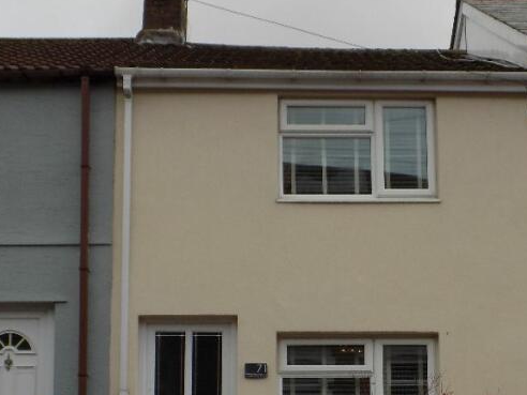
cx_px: 335
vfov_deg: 18.9
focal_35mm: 77
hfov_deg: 25.2
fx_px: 1172
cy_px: 335
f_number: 3.5
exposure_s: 1/800
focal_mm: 6.6
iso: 80
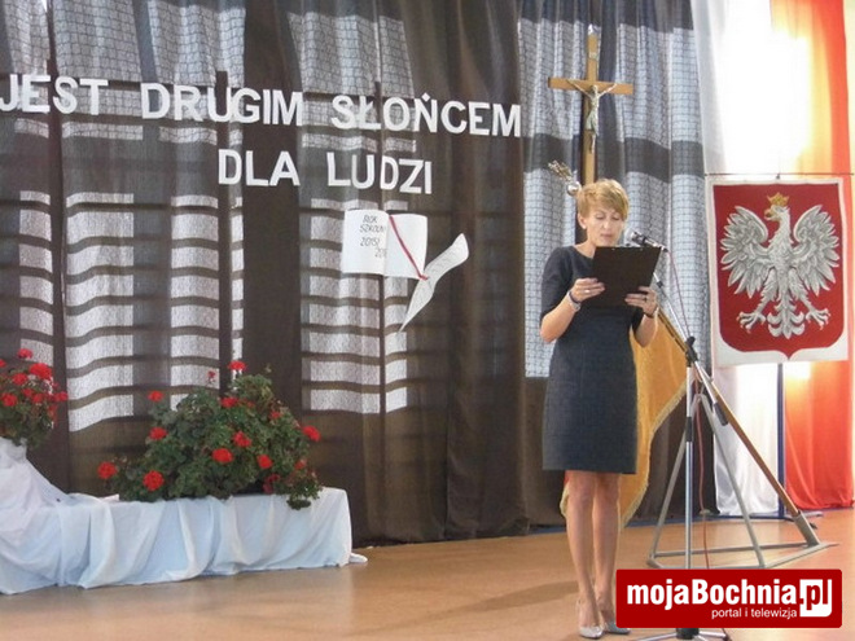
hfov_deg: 27.4
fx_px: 1754
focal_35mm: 71
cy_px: 320
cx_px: 428
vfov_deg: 20.7
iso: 400
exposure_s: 1/20
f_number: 3.7
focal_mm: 12.8
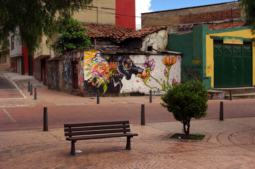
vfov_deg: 29.2
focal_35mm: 46
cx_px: 128
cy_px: 84
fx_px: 325
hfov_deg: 42.8
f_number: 8
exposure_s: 1/350
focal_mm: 30.6
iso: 200
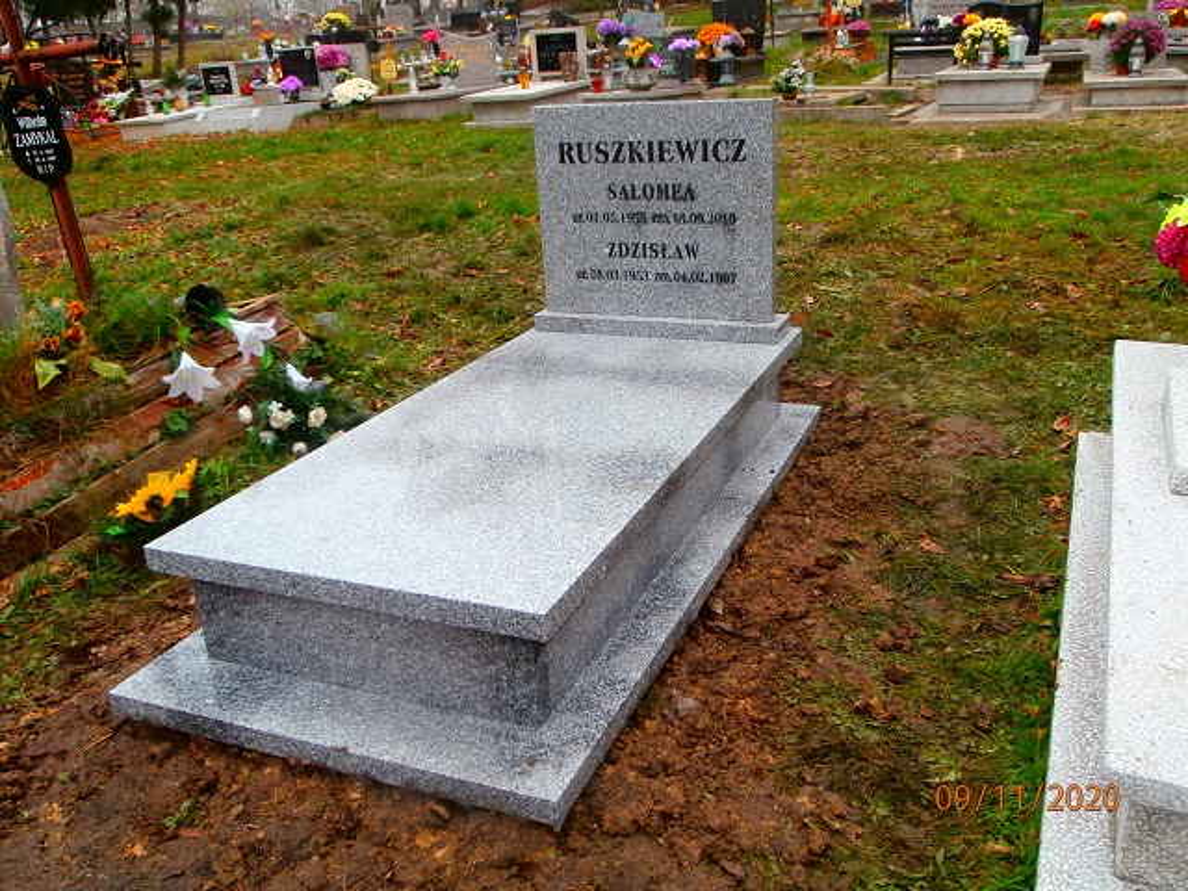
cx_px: 594
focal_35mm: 30
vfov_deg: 46.8
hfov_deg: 60.0
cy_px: 446
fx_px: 1030
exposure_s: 1/125
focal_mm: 5.36
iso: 100
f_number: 3.5
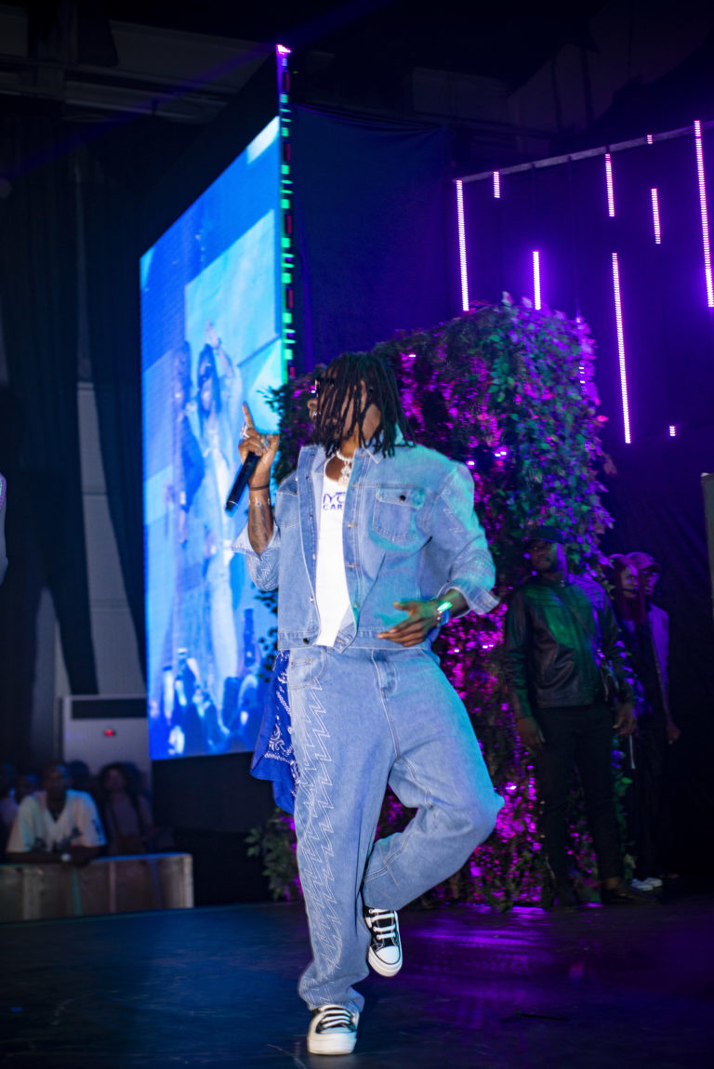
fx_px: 1486
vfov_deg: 39.6
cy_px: 534
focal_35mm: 50
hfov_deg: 27.0
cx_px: 357
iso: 1250
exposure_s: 1/125
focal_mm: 50
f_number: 3.2
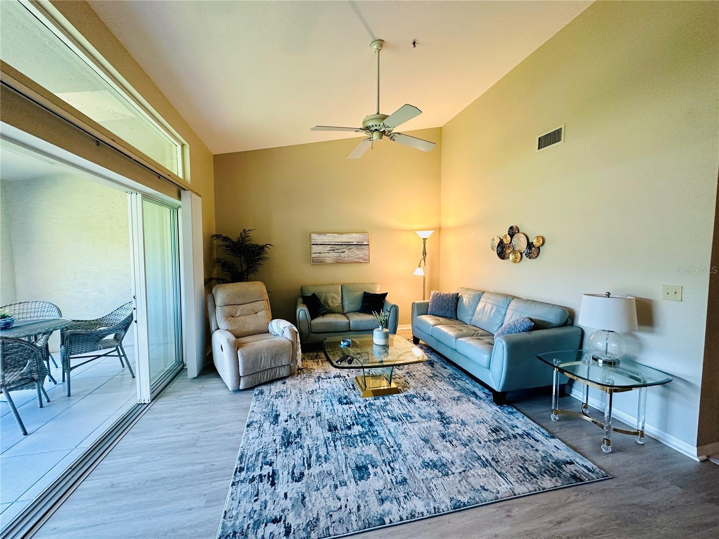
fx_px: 291
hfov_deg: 102.1
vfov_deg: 85.7
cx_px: 360
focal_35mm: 14
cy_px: 270
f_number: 2.2
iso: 200
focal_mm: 2.22
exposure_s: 1/60
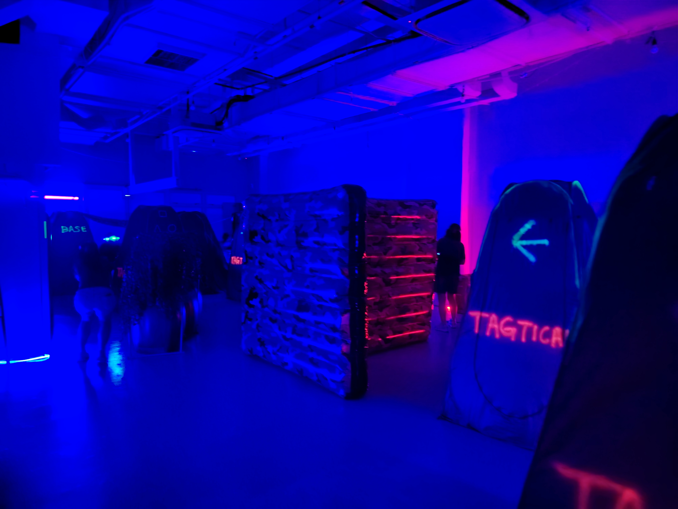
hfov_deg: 71.6
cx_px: 339
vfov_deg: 56.8
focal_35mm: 24
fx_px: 470
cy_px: 254
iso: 19648
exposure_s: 1/16.7
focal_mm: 5.25
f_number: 1.75
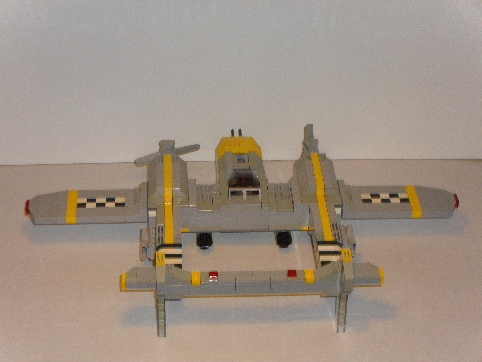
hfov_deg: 22.0
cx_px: 241
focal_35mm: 89
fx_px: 1239
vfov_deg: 16.6
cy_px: 181
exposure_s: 1/60
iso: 200
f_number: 5.5
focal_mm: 15.7
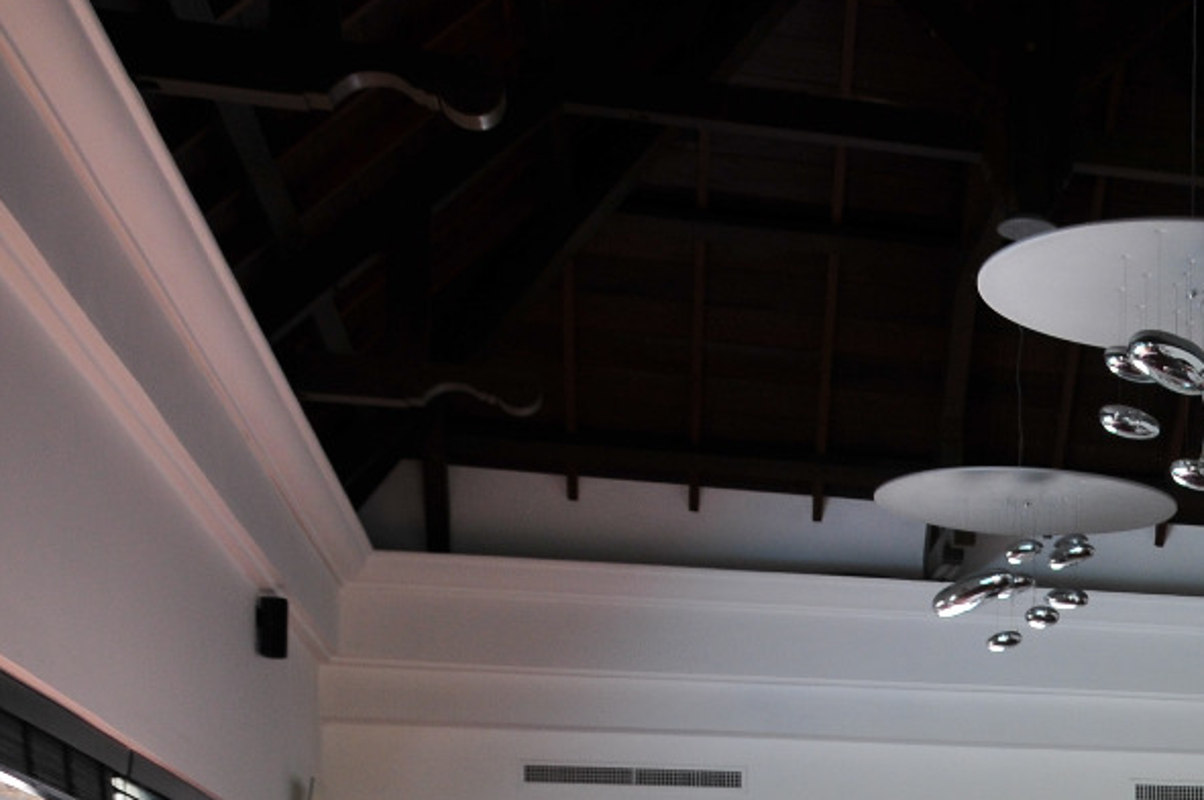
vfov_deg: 19.3
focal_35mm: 66
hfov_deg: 26.8
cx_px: 1471
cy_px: 975
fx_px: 2205
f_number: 5.6
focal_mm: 16
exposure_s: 1/40
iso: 200
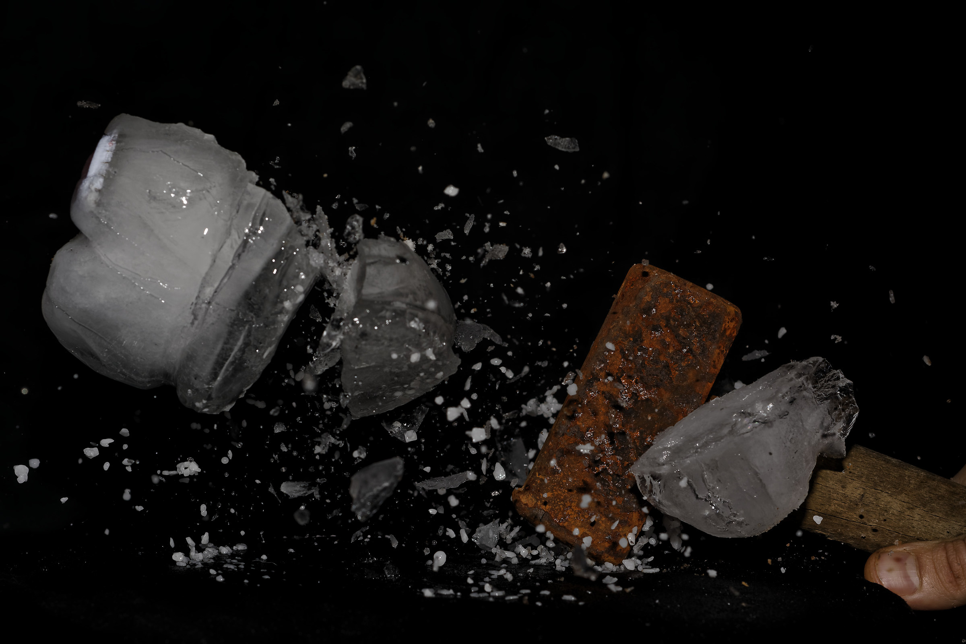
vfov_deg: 18.2
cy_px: 322
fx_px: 2012
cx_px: 483
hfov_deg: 27.0
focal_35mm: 75
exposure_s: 1/200
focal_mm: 50
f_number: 8
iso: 100
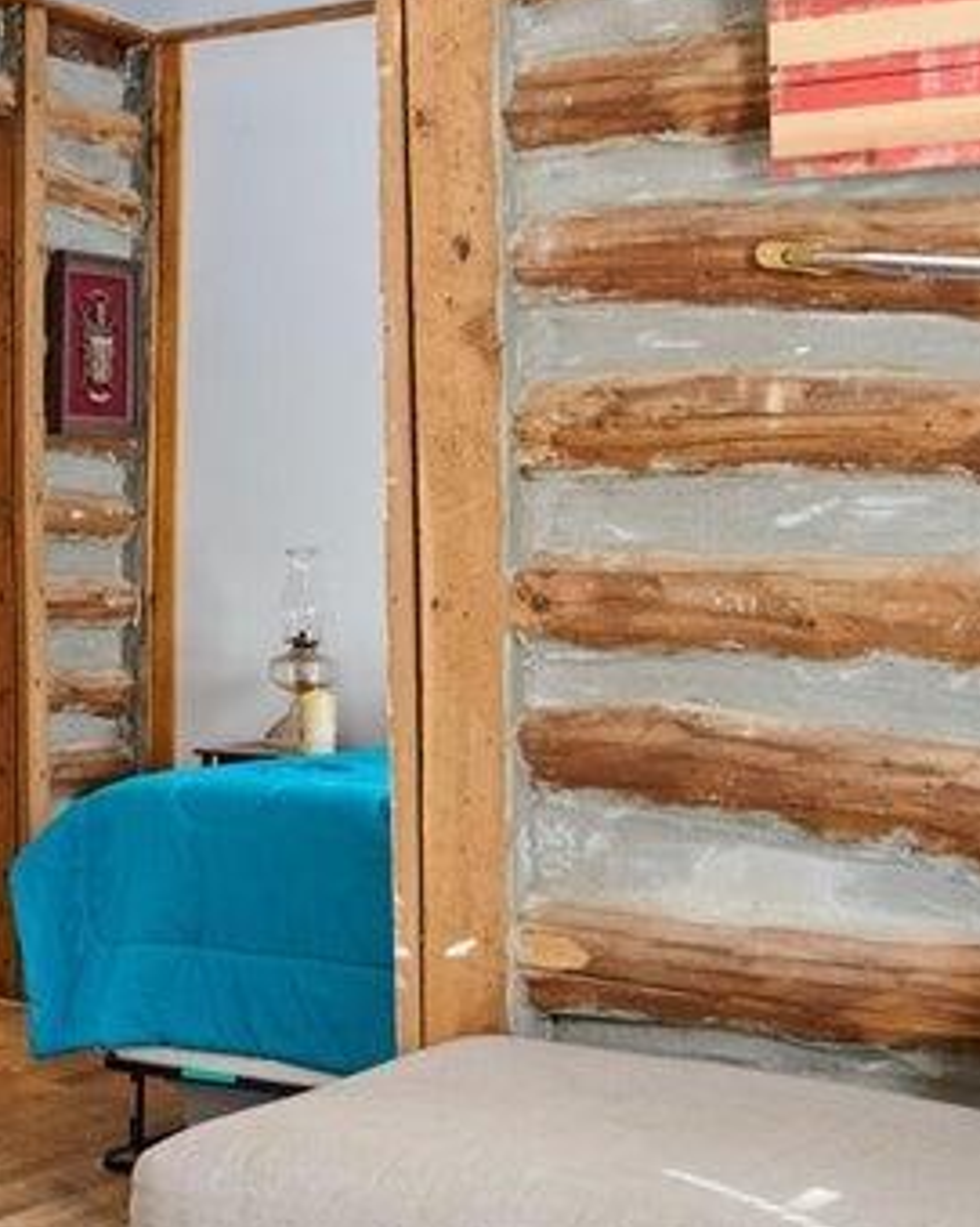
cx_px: -785
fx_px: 2466
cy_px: 554
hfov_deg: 17.9
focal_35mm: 68
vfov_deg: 27.9
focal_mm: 16
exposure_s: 1/50
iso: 1250
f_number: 3.2
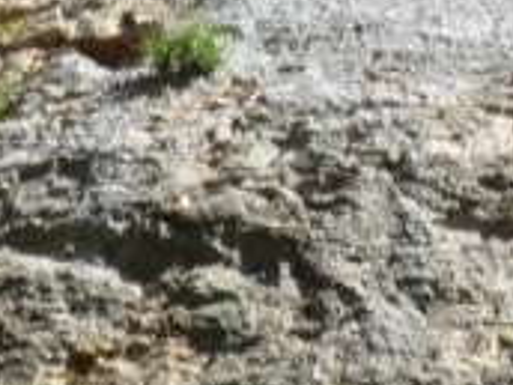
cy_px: -692
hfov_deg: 3.3
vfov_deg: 2.5
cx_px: 599
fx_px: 8818
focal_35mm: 595
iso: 100
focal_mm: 17.6
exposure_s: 1/200
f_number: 5.6
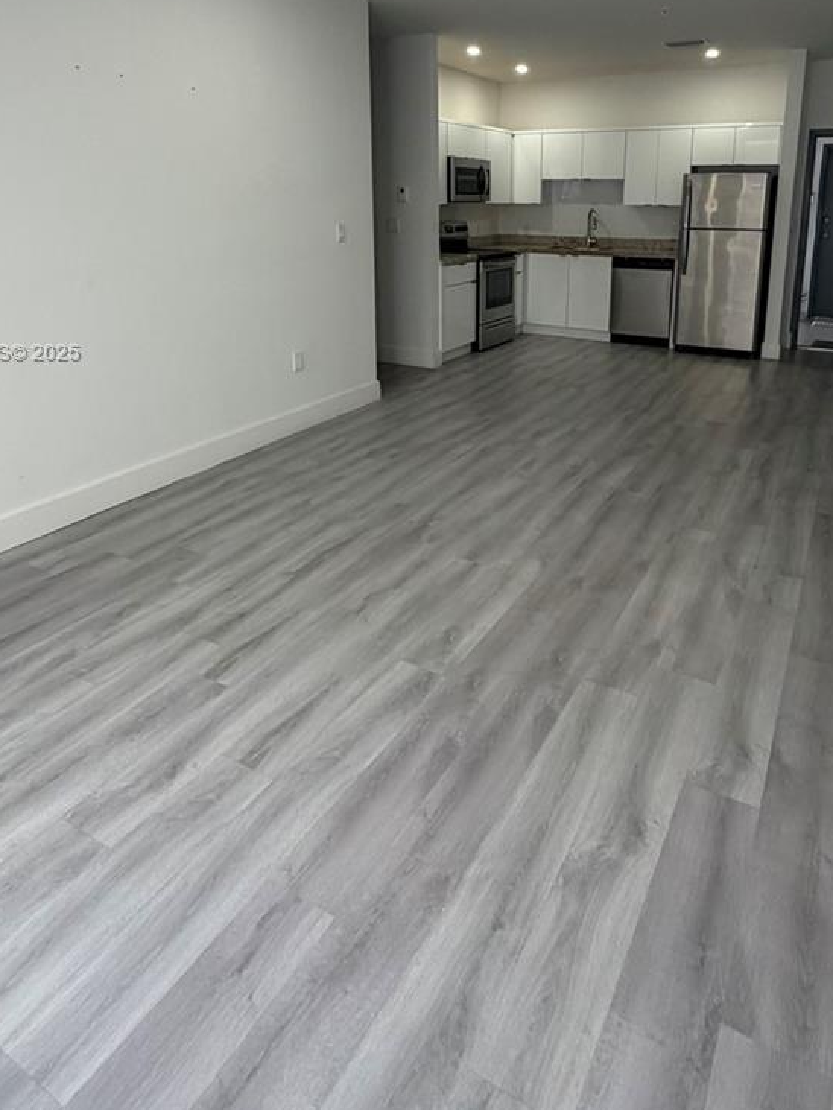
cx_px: 482
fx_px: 738
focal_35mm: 23
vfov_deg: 71.3
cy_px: 354
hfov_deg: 58.6
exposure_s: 1/121
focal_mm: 2.22
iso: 200
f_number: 2.2
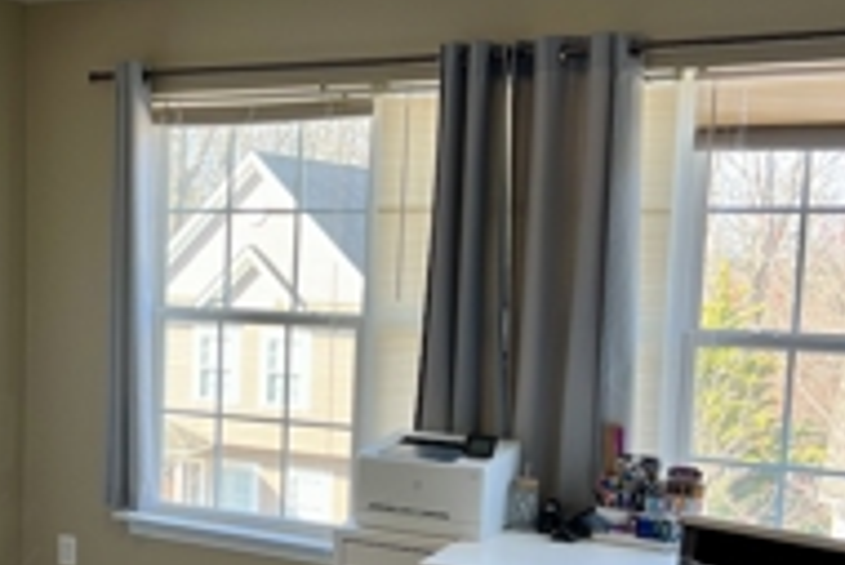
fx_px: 1339
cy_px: 391
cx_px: 89
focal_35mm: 57
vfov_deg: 23.7
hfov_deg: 33.3
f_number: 1.5
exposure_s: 1/161
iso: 64
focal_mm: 5.7
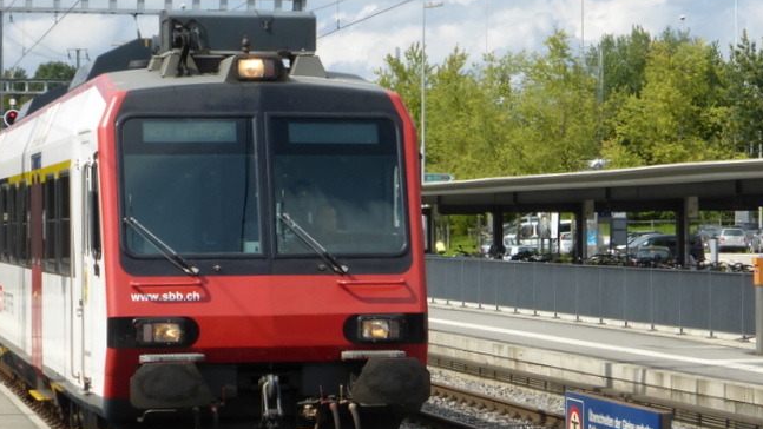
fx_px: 2691
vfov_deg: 9.1
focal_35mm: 133
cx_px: 357
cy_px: 205
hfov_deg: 16.1
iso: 100
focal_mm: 13.3
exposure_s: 1/640
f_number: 5
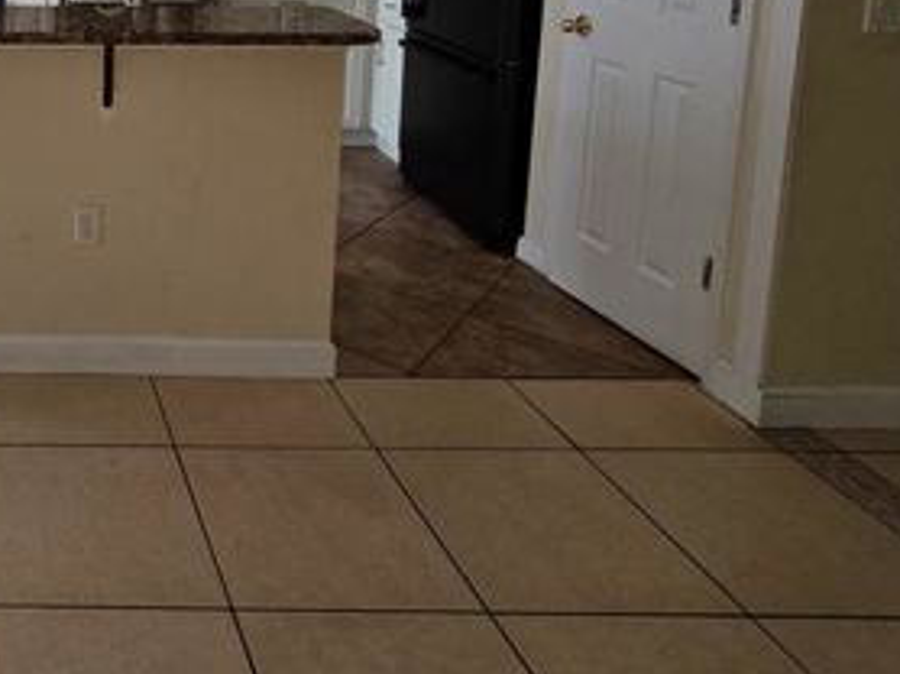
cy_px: -19
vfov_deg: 37.6
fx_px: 857
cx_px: -44
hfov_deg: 44.8
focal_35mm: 33
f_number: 1.9
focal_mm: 2.2
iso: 100
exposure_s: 1/120
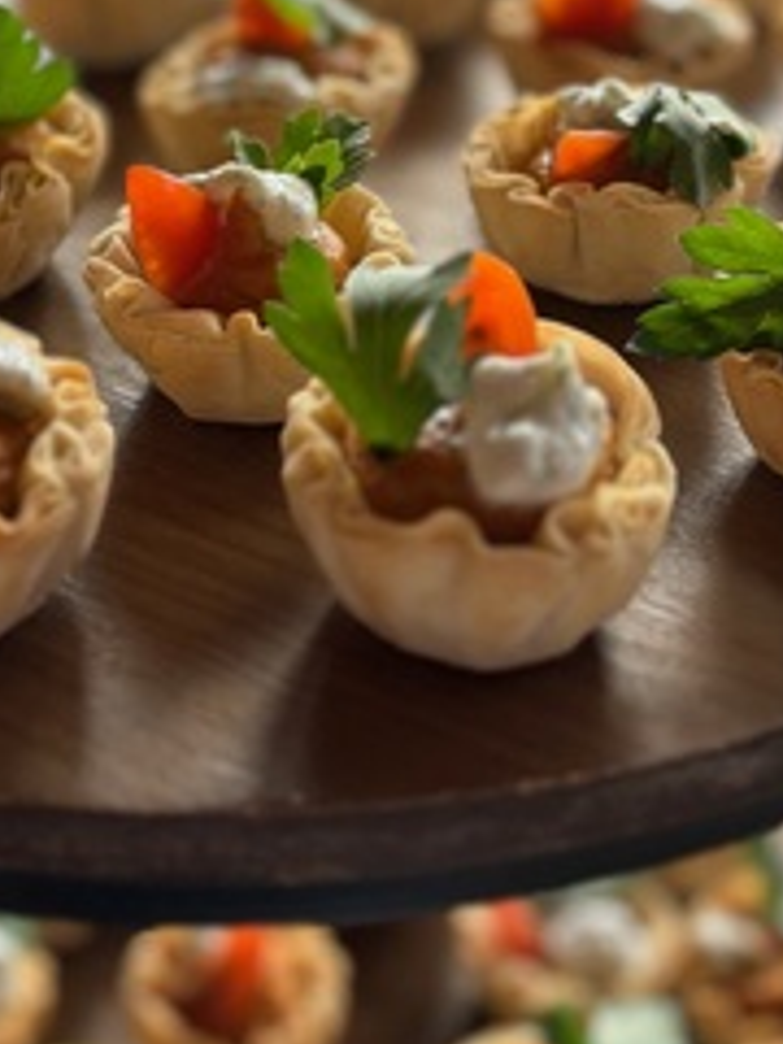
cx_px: 270
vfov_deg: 28.8
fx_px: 1960
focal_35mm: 65
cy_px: 139
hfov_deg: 22.5
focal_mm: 5.96
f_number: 1.6
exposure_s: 1/204
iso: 40
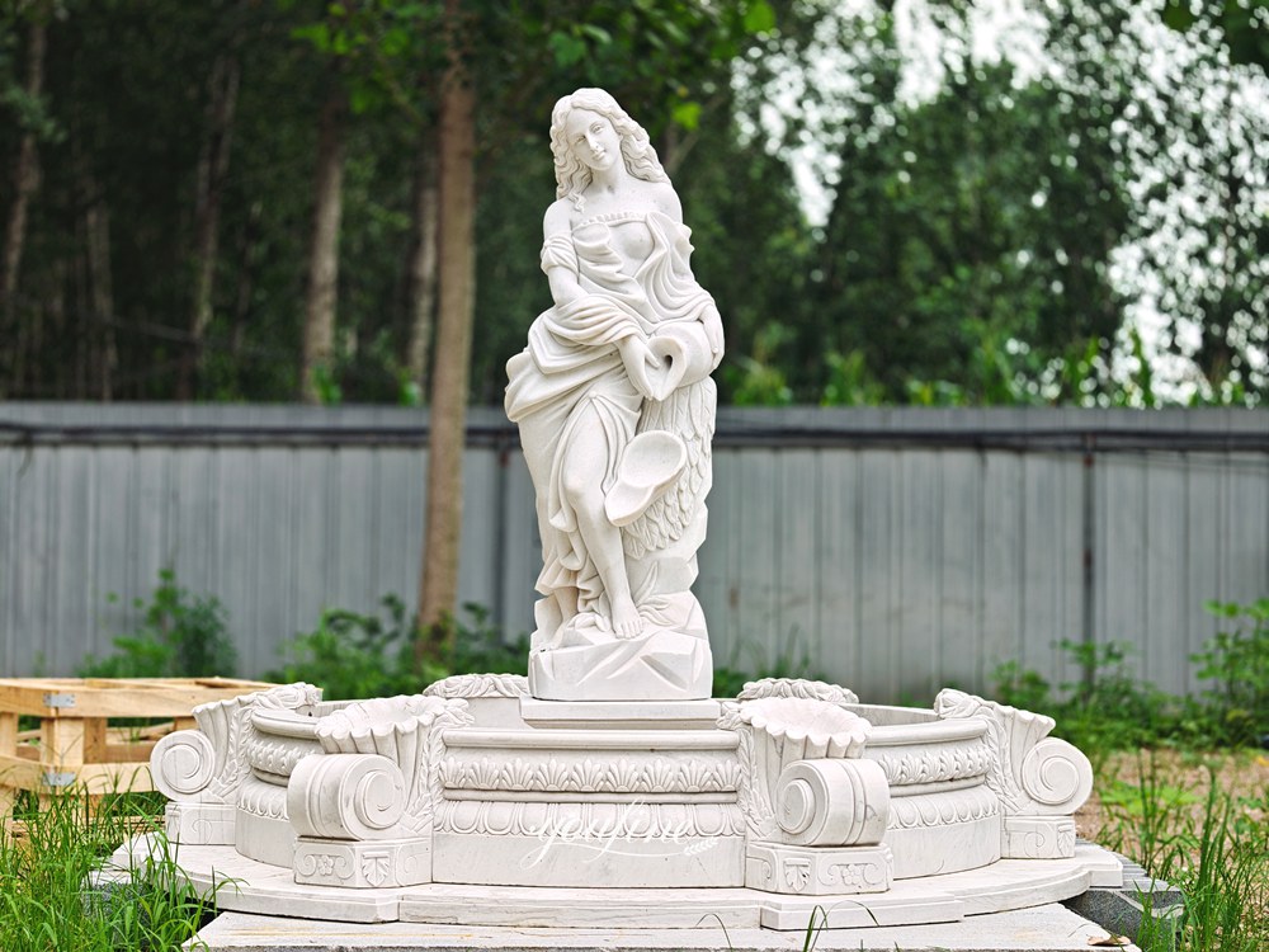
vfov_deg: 21.0
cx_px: 634
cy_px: 476
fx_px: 2566
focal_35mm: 70
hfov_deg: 27.8
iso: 80
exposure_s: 1/261
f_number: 1.8
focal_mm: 16.53
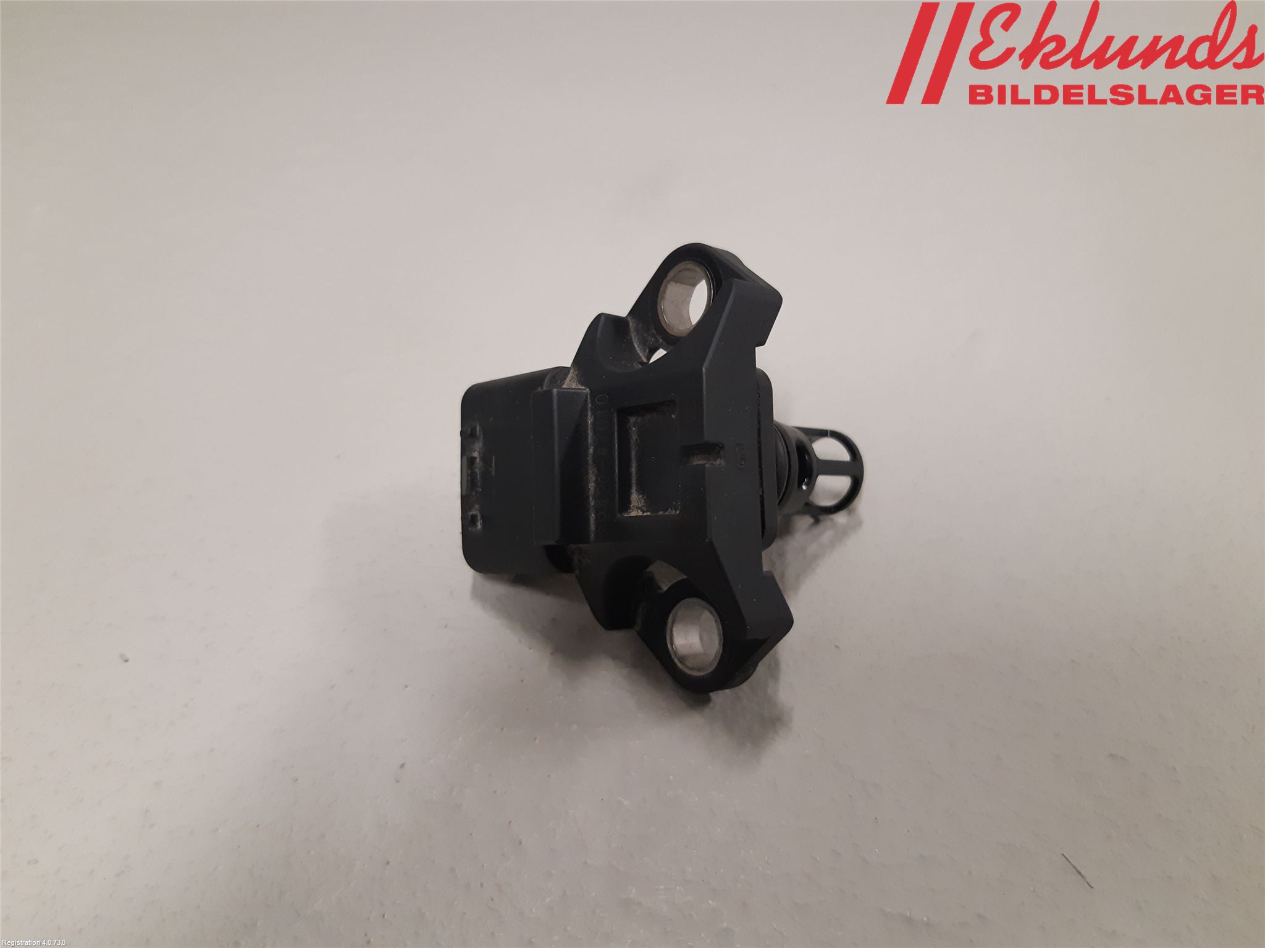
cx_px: 632
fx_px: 950
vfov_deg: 53.1
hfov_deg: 67.3
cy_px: 474
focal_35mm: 26
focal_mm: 3.93
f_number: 1.7
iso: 200
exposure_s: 1/50
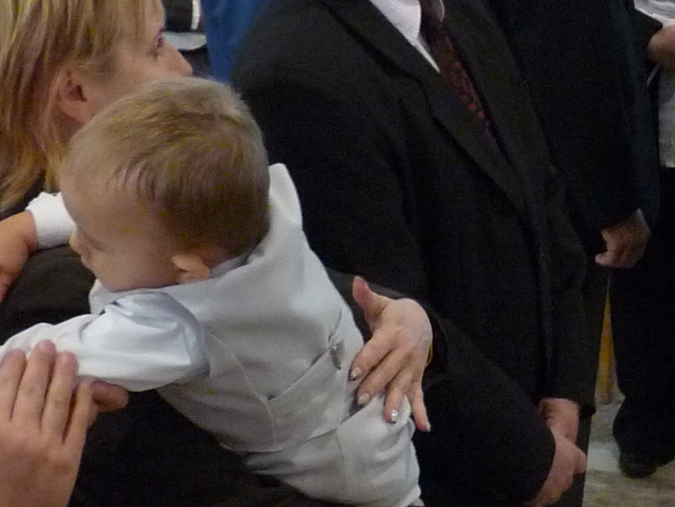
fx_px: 2067
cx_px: 828
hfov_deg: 17.6
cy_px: 260
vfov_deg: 14.0
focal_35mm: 106
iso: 400
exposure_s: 1/30
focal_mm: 4.8
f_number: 2.8
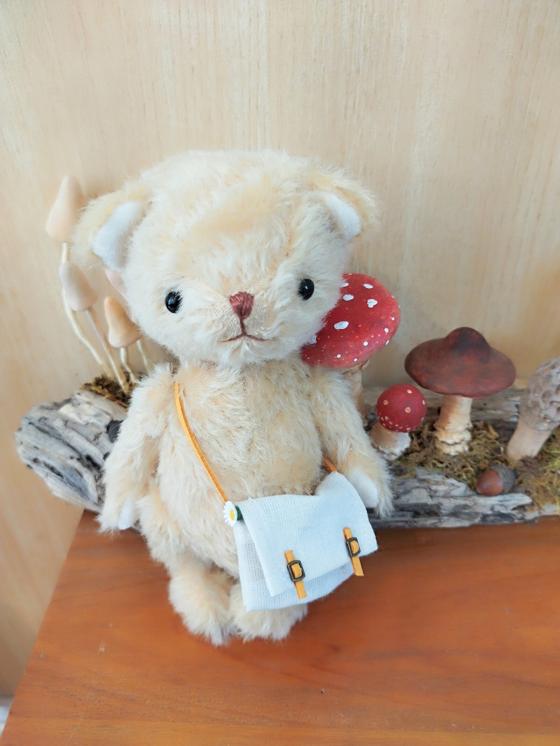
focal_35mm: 27
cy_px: 373
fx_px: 582
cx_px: 280
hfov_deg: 51.4
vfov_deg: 65.3
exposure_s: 1/50
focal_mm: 4.7
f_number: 1.79
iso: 63
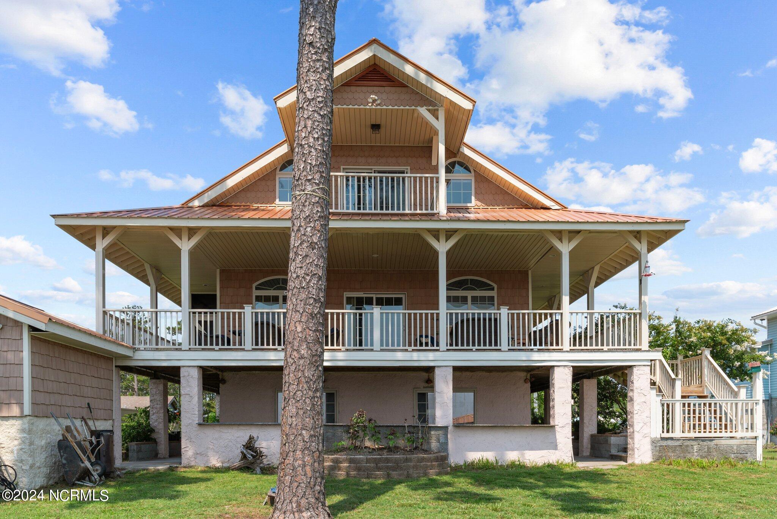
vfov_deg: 49.6
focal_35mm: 26
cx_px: 388
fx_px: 561
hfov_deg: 69.4
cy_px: 260
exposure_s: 1/500
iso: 250
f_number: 8
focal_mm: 26
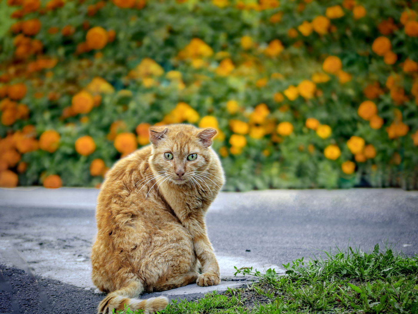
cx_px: 209
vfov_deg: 5.0
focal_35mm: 300
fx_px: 3623
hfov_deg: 6.6
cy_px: 157
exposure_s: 1/250
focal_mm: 150
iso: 200
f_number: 5.6
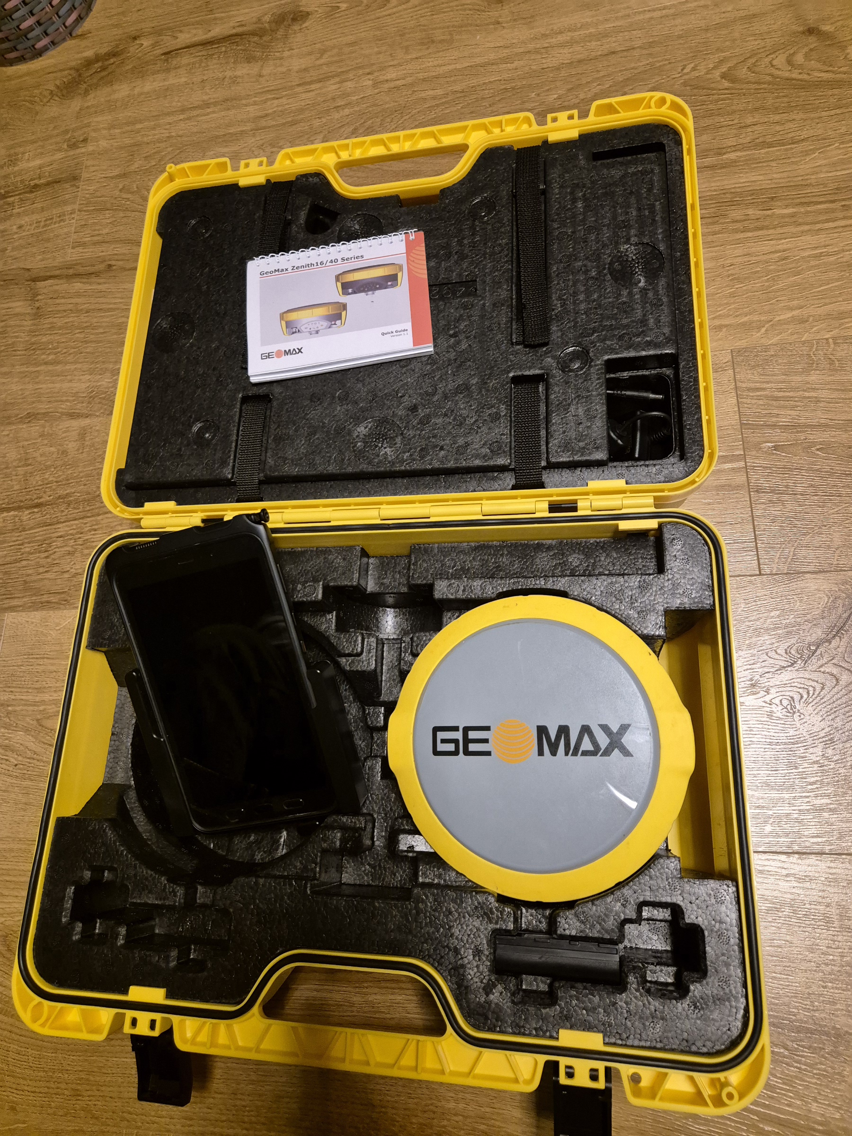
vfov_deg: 73.9
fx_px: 755
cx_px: 426
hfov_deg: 58.9
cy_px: 568
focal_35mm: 23
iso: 800
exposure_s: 1/100
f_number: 1.8
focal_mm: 5.4
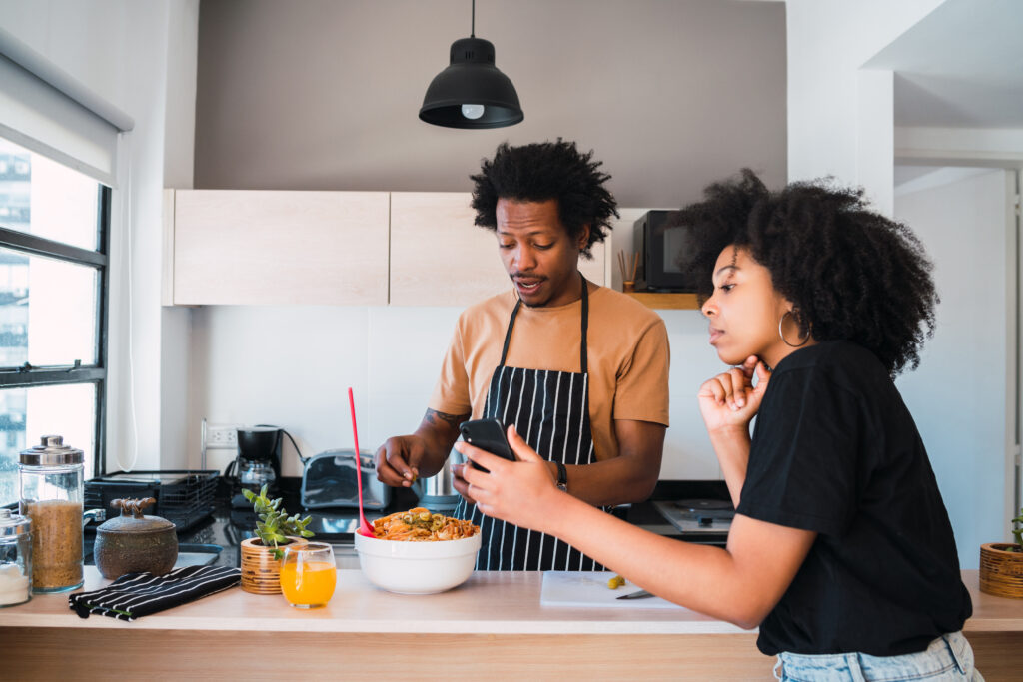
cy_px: 341
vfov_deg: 37.9
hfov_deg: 54.4
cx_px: 512
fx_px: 995
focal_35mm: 35
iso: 250
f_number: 3.5
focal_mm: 35
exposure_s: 1/125
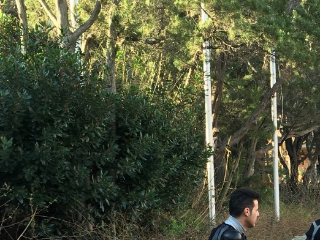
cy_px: 283
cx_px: 338
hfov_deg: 23.2
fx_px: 740
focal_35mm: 80
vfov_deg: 17.6
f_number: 2.2
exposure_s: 1/102
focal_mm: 4.2
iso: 25
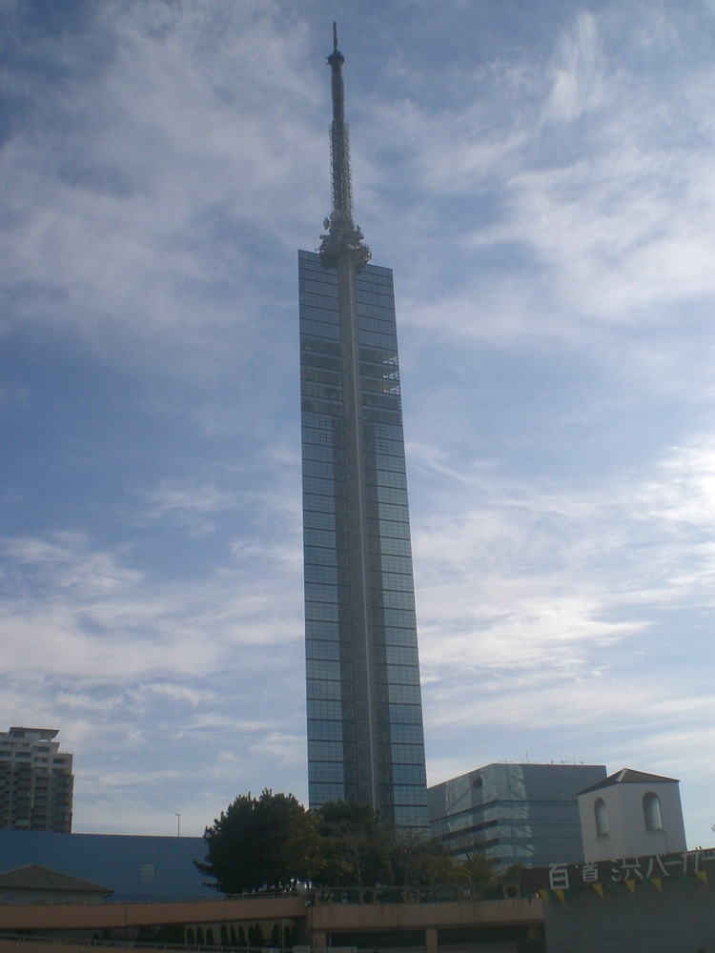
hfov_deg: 37.7
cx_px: 358
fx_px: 1047
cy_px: 476
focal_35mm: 38
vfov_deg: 49.0
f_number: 4.4
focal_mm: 6.3
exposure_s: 1/800
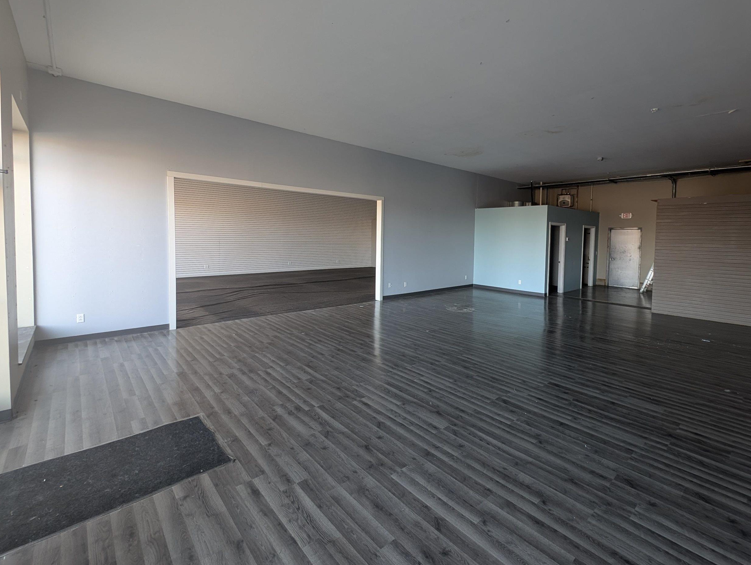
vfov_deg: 81.6
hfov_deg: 97.9
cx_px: 404
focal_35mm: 15
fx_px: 326
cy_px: 250
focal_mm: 2.23
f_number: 1.95
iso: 42
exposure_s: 1/23.8
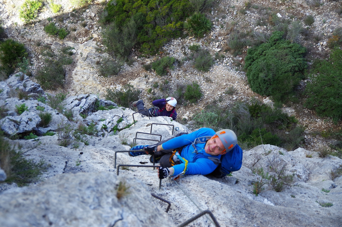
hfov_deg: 28.1
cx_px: 171
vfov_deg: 18.8
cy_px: 114
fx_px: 682
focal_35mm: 72
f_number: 4.5
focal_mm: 48
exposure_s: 1/1000
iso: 400
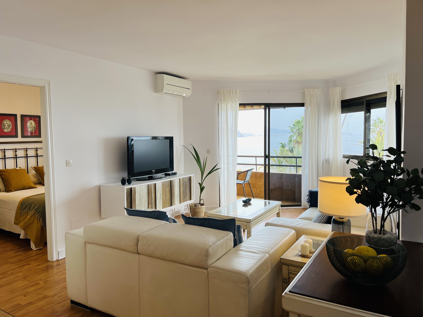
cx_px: 212
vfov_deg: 53.1
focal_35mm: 26
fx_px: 318
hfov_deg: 67.3
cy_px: 158
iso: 64
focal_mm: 5.7
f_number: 1.5
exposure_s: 1/162
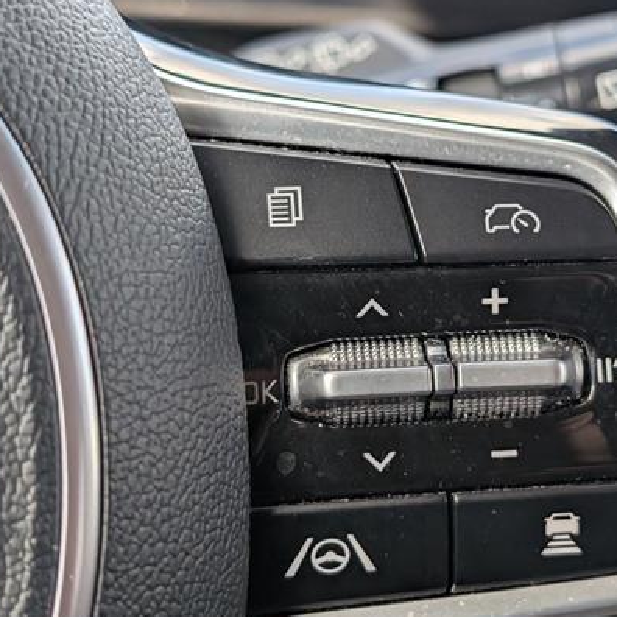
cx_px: 404
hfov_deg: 24.6
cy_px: 316
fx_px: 1412
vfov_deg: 24.7
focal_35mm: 70
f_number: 1.68
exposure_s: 1/1429
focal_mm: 6.9
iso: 368
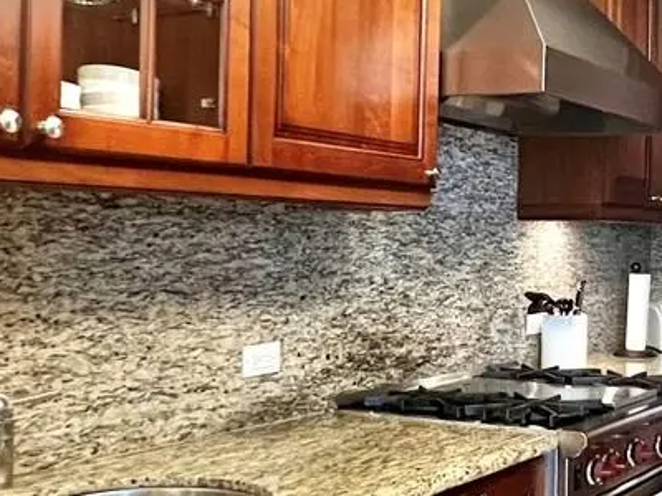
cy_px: 233
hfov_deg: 34.8
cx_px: 589
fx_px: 994
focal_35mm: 52
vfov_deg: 28.0
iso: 500
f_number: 1.8
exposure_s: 1/60
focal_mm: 1.57
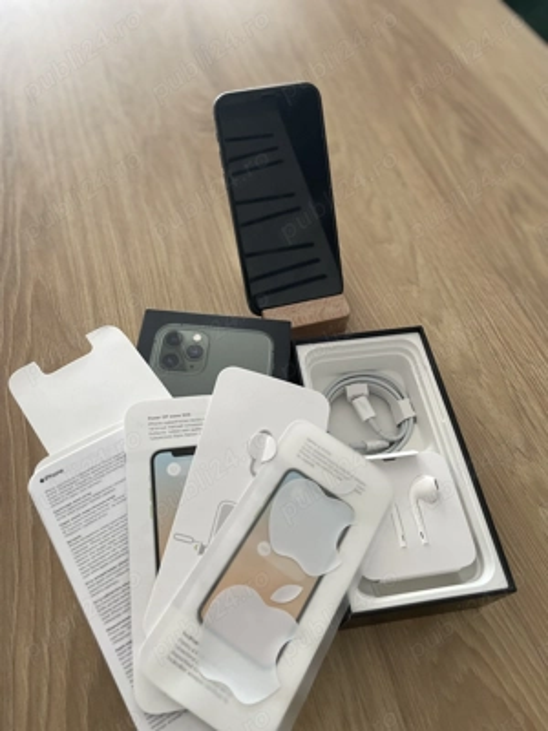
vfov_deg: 67.3
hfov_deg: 53.1
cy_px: 366
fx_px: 549
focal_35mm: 26
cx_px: 274
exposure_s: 1/60
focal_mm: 4.2
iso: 200
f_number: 1.6
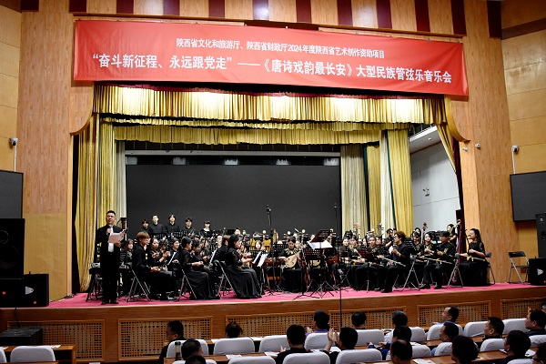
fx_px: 409
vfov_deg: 47.9
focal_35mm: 27
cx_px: 273
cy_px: 182
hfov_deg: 67.4
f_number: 3.5
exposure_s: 1/80
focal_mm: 18
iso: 1600
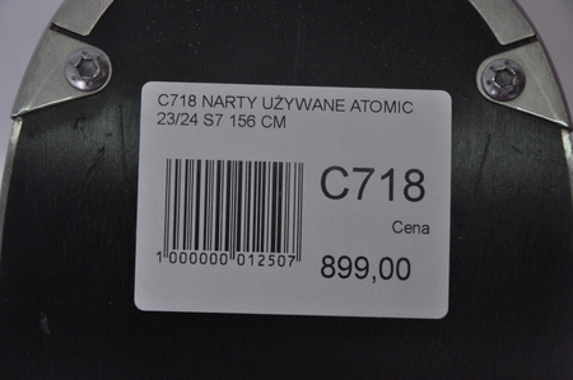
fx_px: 2504
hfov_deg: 13.1
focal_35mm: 158
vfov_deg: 8.7
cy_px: 190
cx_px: 286
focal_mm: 105
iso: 3200
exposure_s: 1/125
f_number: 9.5
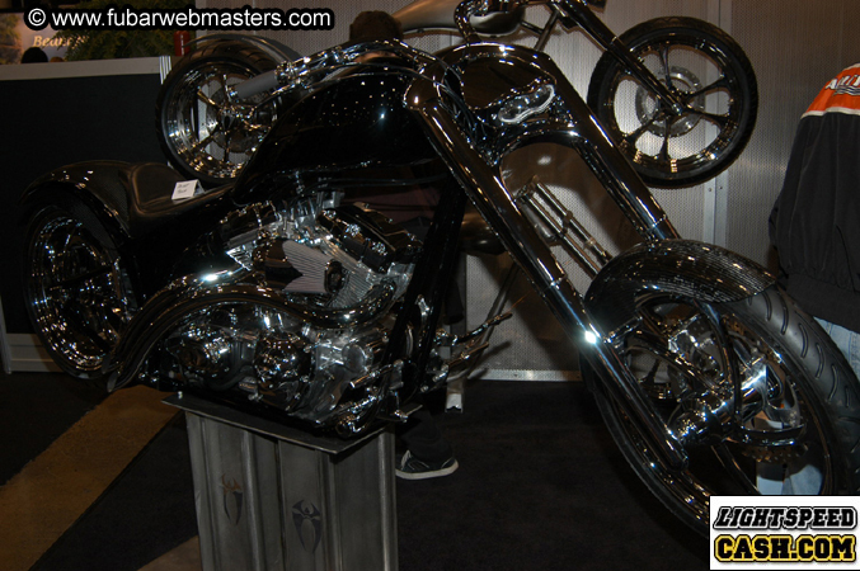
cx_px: 430
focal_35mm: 36
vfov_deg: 36.8
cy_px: 286
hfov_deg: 53.2
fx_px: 859
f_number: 5
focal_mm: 24
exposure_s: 1/60
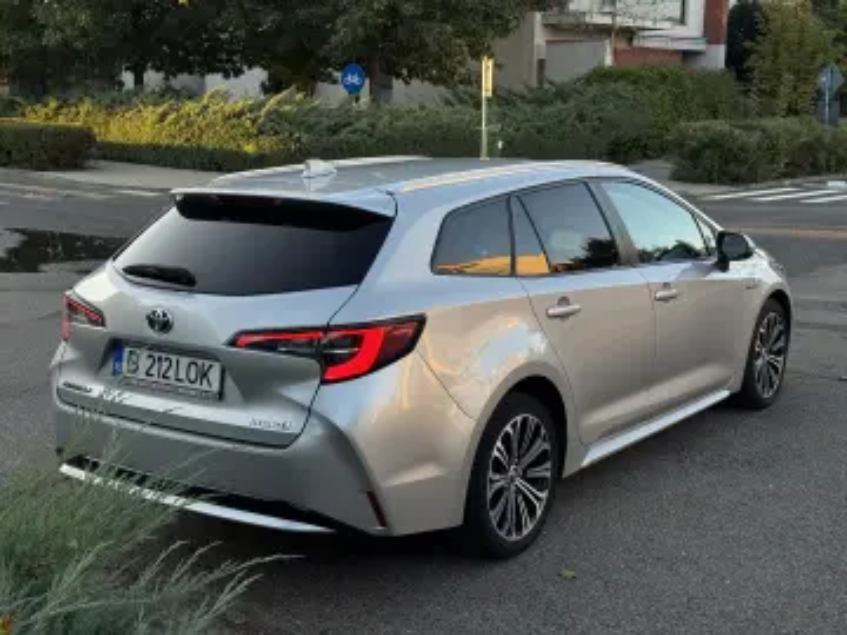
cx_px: 424
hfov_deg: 39.7
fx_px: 1174
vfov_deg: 30.3
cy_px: 318
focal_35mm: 48
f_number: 1.78
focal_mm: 6.76
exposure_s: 1/484
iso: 64
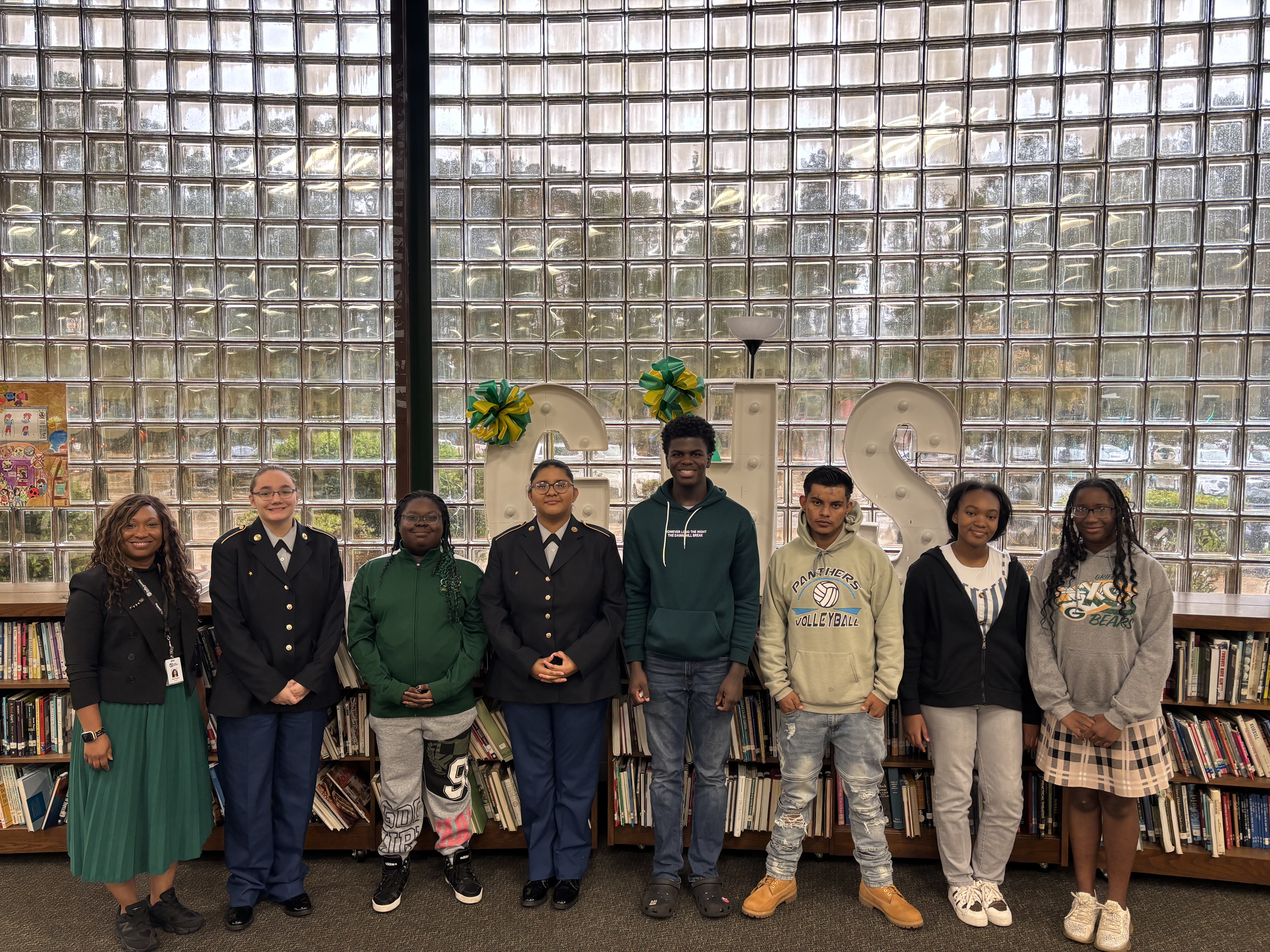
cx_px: 635
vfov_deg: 53.1
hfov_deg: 67.3
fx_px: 954
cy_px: 476
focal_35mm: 26
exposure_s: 1/60
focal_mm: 5.96
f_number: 1.6
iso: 80
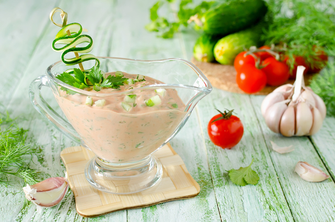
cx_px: 168
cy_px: 111
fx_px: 488
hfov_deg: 37.9
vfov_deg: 25.7
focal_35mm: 52
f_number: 5.6
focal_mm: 35
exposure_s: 1/5
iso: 100
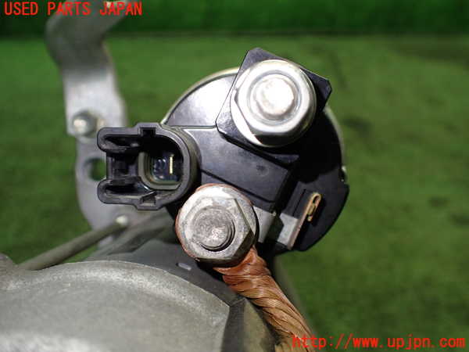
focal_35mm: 30
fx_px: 406
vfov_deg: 46.8
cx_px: 234
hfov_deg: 60.0
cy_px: 176
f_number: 2.3
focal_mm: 5.4
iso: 320
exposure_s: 1/125
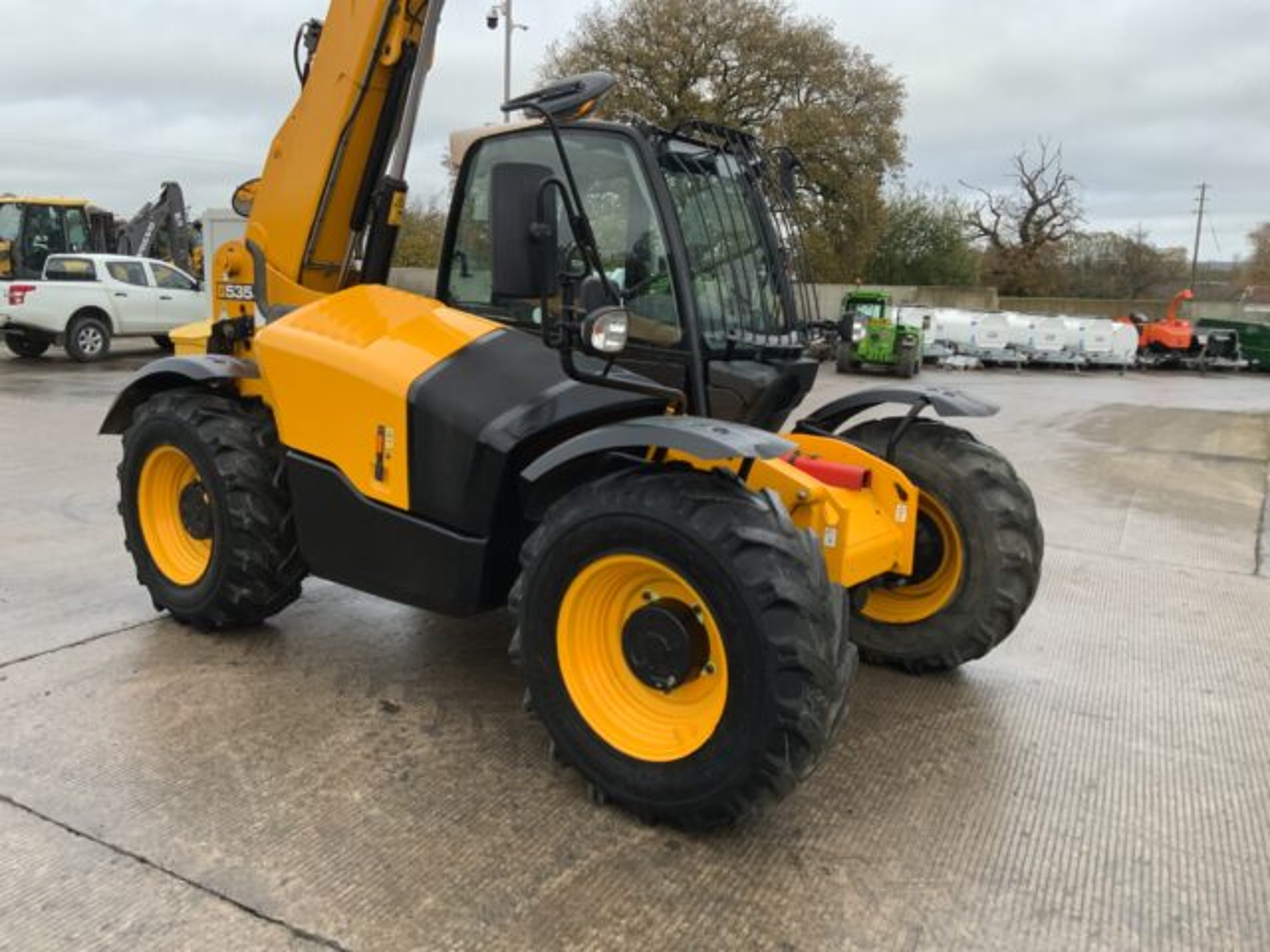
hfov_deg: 61.7
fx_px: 1064
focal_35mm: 29
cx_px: 635
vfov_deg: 48.2
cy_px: 476
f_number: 1.8
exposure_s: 1/122
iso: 50
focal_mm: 3
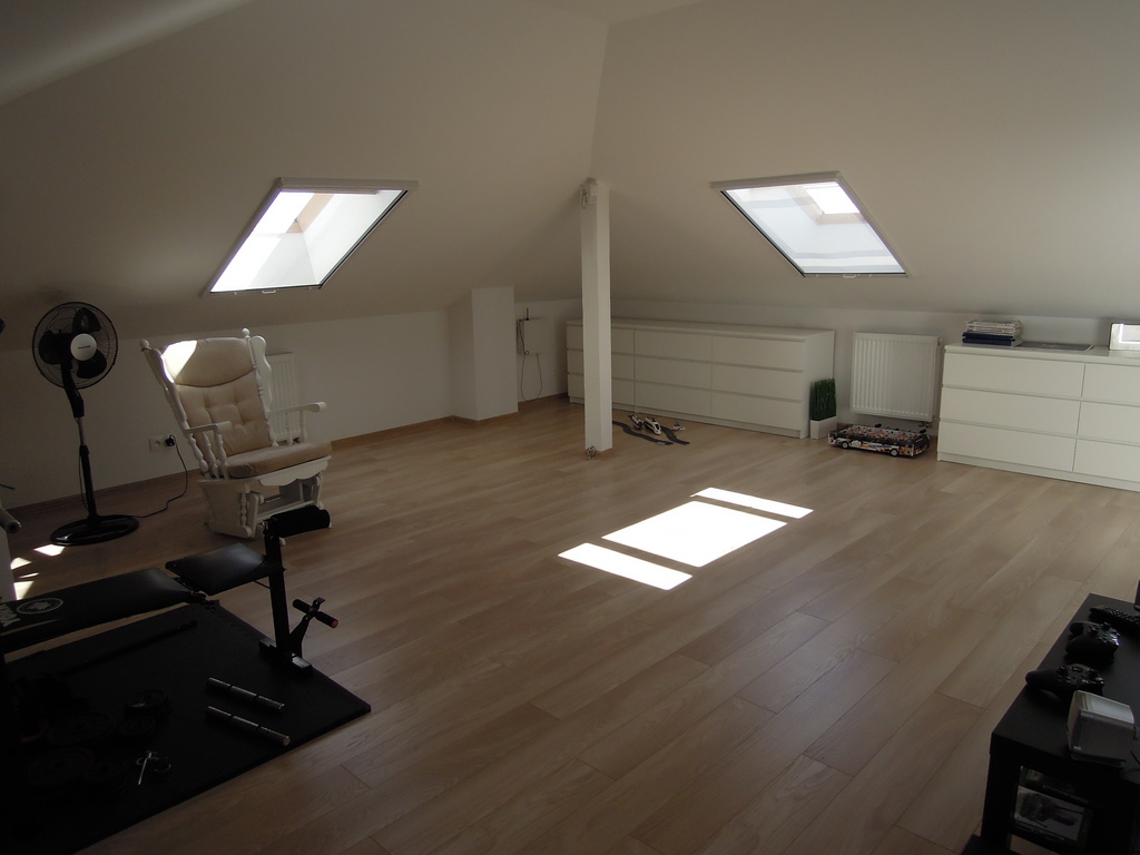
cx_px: 570
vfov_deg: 56.8
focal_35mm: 24
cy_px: 428
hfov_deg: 71.6
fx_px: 790
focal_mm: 4.3
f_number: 2.8
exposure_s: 1/500
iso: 160
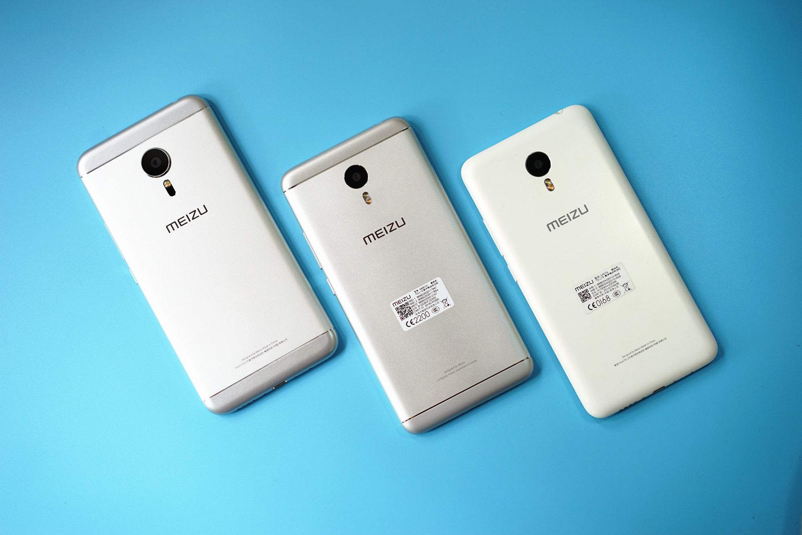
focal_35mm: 55
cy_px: 268
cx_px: 401
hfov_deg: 36.2
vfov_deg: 24.6
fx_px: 1225
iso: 100
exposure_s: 1/60
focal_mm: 55
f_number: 3.2
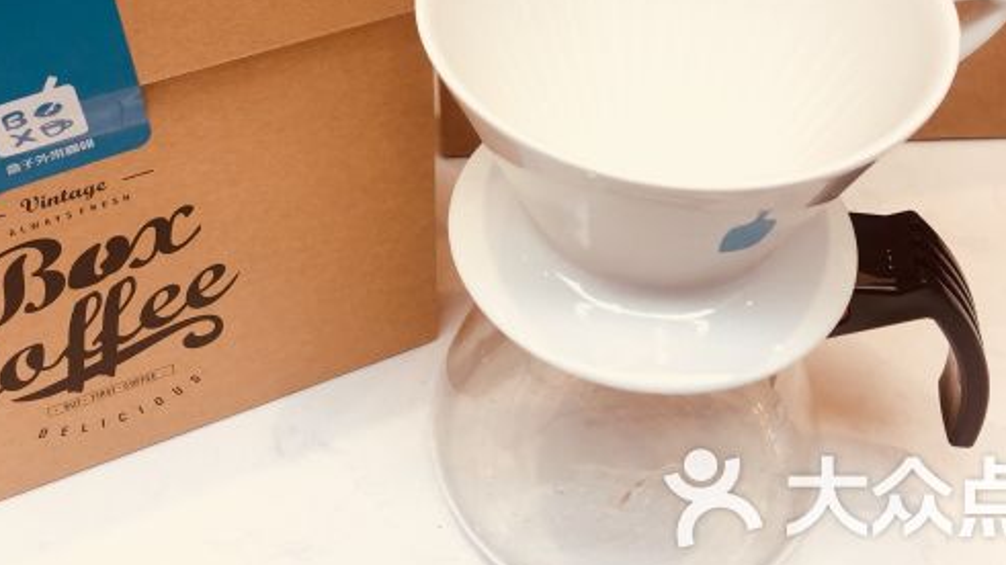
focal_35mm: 45
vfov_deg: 25.7
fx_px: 1200
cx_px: 461
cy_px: 67
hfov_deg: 45.4
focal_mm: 4.15
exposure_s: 1/223
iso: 32
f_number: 2.2
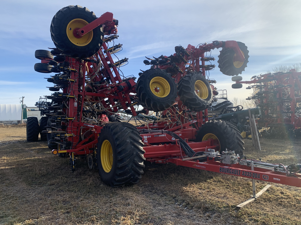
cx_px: 150
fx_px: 226
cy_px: 112
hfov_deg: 67.3
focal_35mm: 26
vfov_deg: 53.1
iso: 25
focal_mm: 4.25
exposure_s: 1/1468
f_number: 1.8
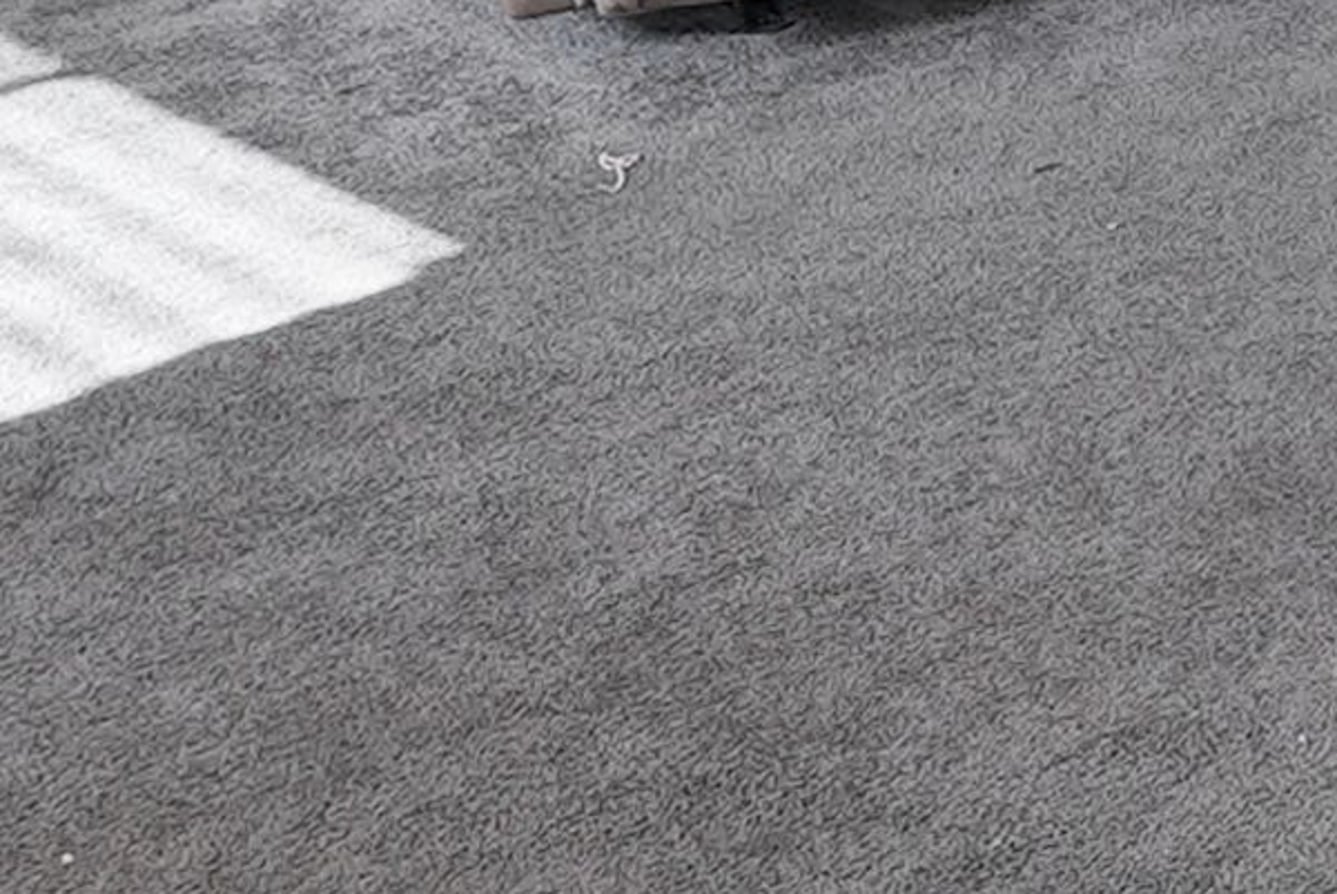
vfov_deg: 10.1
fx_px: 4200
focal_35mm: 113
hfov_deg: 14.2
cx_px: 2902
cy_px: -1466
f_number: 4
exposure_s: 1/15
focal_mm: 16
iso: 100
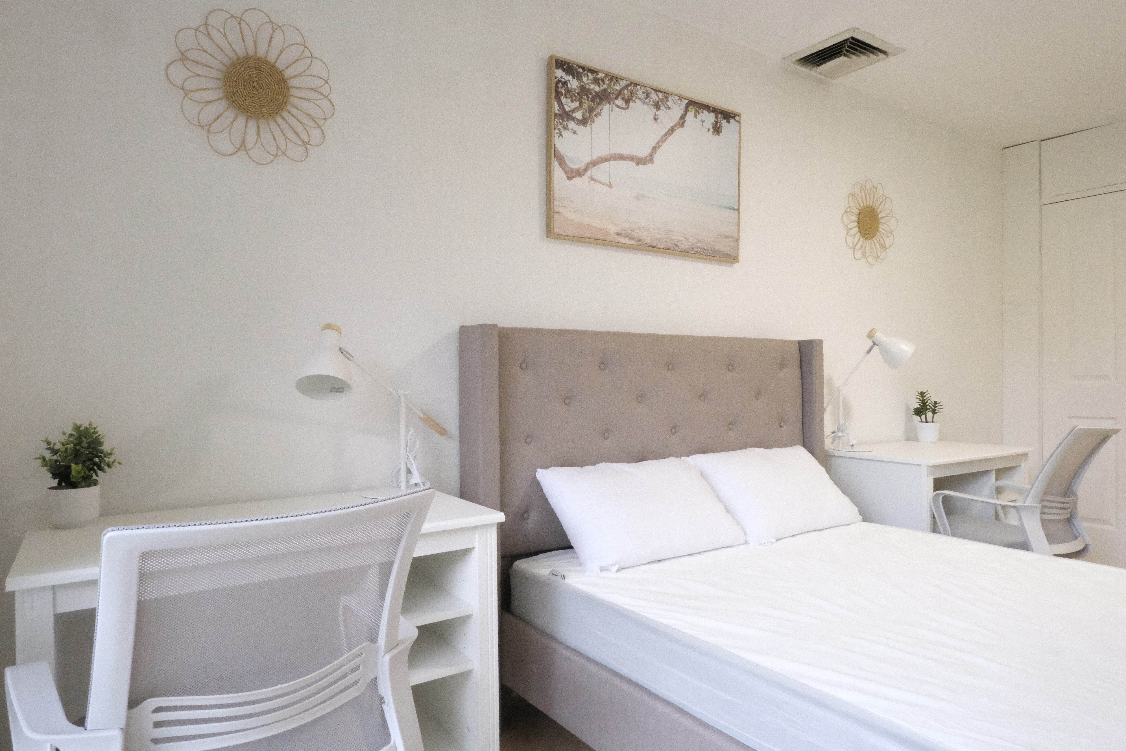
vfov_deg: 55.1
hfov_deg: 76.1
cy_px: 376
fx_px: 719
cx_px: 563
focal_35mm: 23
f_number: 22
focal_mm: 15
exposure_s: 1/20
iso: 12800
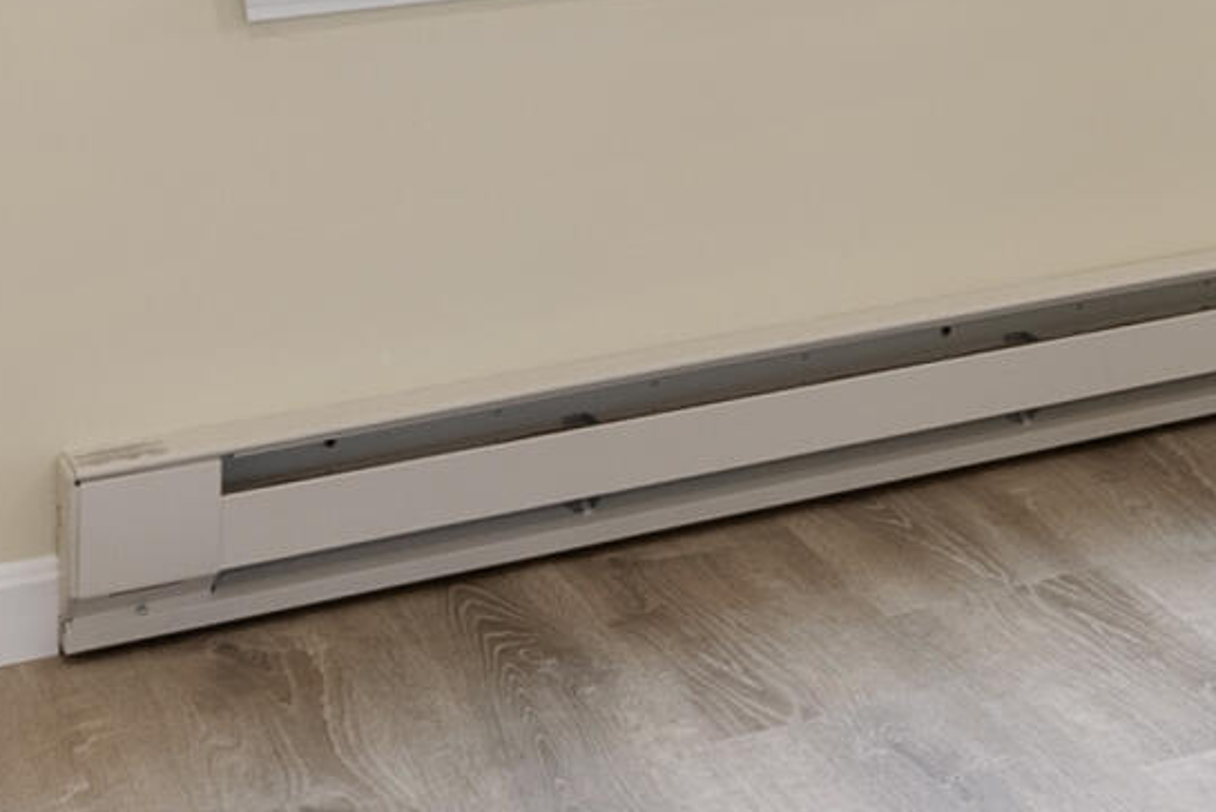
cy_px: -523
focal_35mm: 88
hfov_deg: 19.4
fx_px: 2974
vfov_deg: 14.2
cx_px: 1939
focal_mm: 16
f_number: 7.1
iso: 320
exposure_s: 1/15
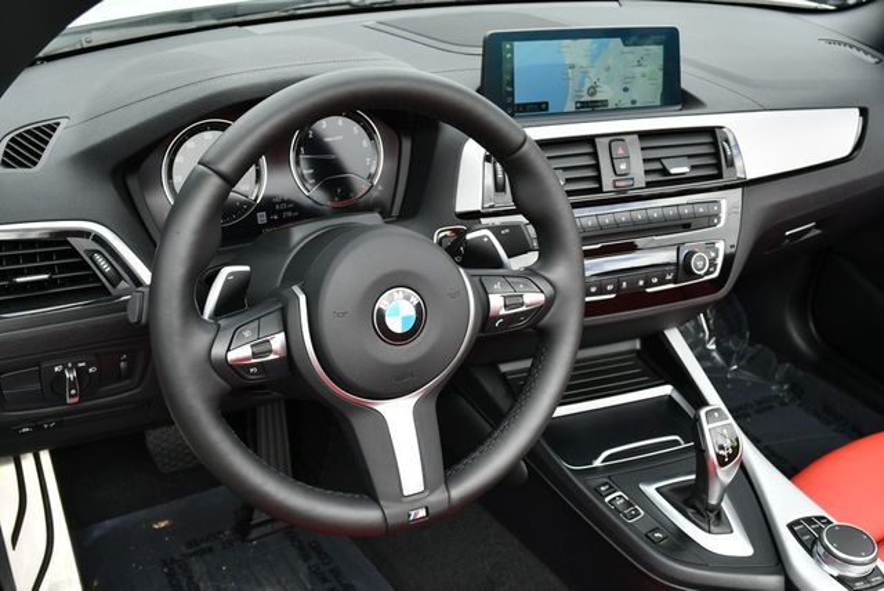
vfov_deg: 33.5
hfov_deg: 48.4
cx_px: 442
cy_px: 296
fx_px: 983
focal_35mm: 40
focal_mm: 20
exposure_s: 1/250
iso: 200
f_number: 5.6
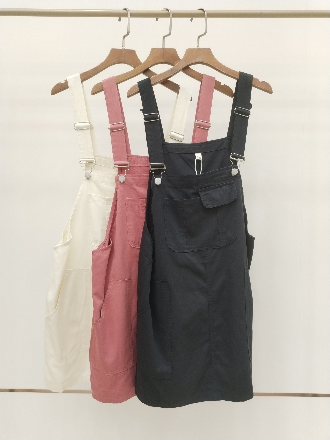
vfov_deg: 61.7
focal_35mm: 29
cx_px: 165
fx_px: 369
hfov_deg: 48.2
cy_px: 220
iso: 209
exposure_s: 1/60
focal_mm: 4.75
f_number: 1.8
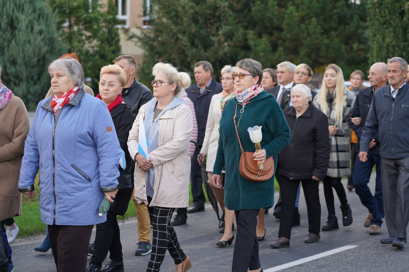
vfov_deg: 13.0
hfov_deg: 19.5
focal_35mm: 105
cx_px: 204
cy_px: 136
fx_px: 1193
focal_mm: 105
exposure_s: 1/160
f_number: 4
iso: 200
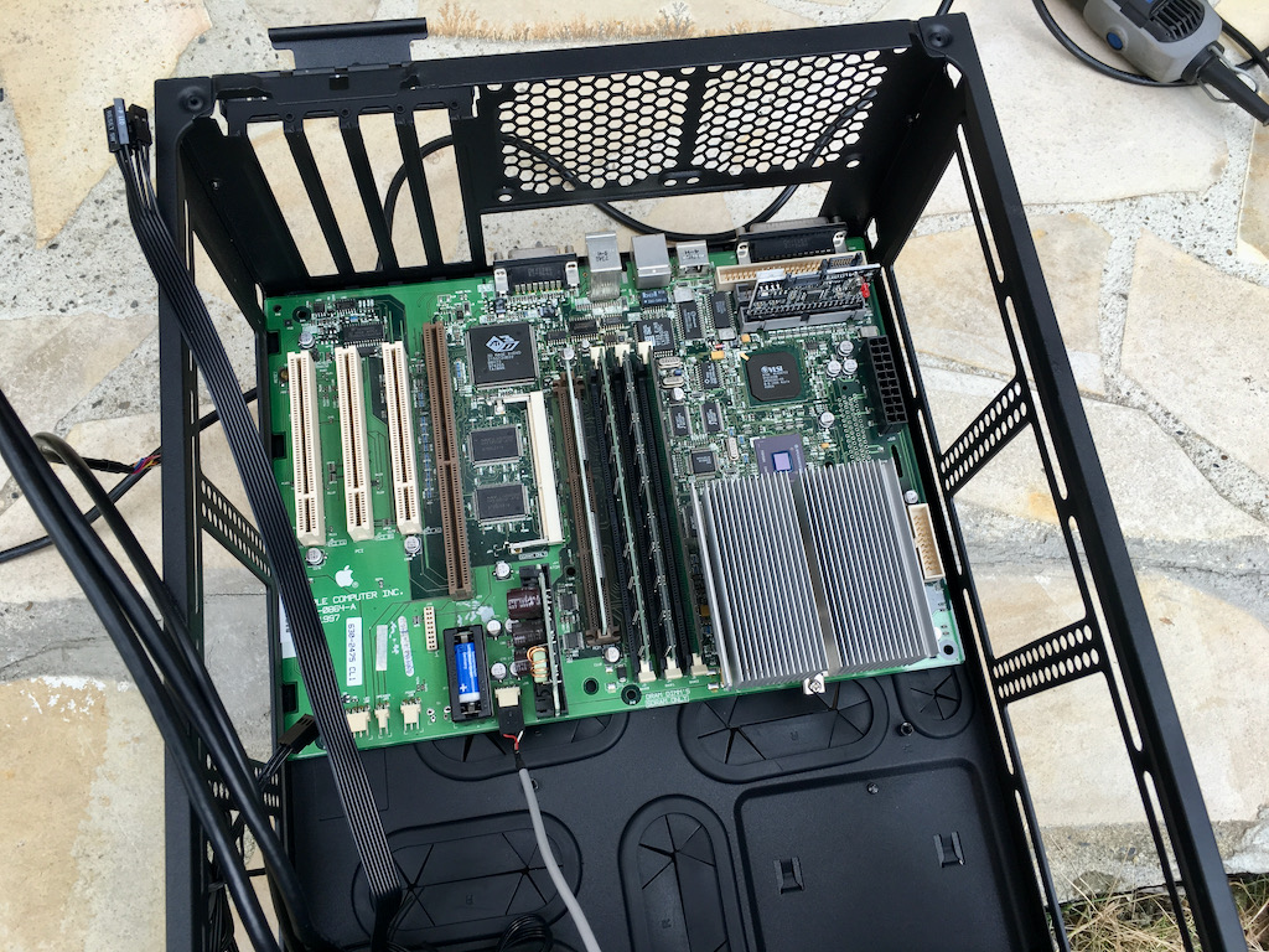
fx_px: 1063
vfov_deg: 48.2
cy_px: 476
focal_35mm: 29
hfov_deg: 61.7
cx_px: 634
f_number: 2.2
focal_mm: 4.15
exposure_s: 1/100
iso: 25
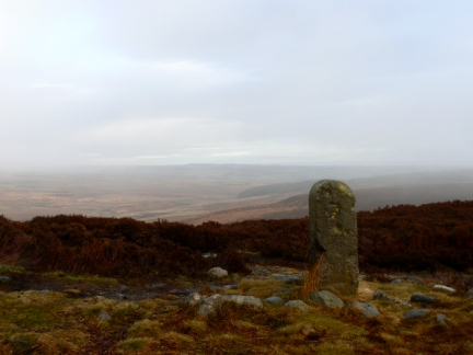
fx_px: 492
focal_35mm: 36
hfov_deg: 51.4
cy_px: 178
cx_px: 236
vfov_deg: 39.7
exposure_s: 1/125
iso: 80
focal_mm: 6
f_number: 5.6
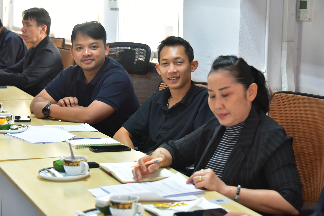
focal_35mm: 90
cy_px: 108
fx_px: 810
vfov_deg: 15.2
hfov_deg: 22.6
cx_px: 162
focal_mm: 90
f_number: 6.3
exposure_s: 1/160
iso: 6400
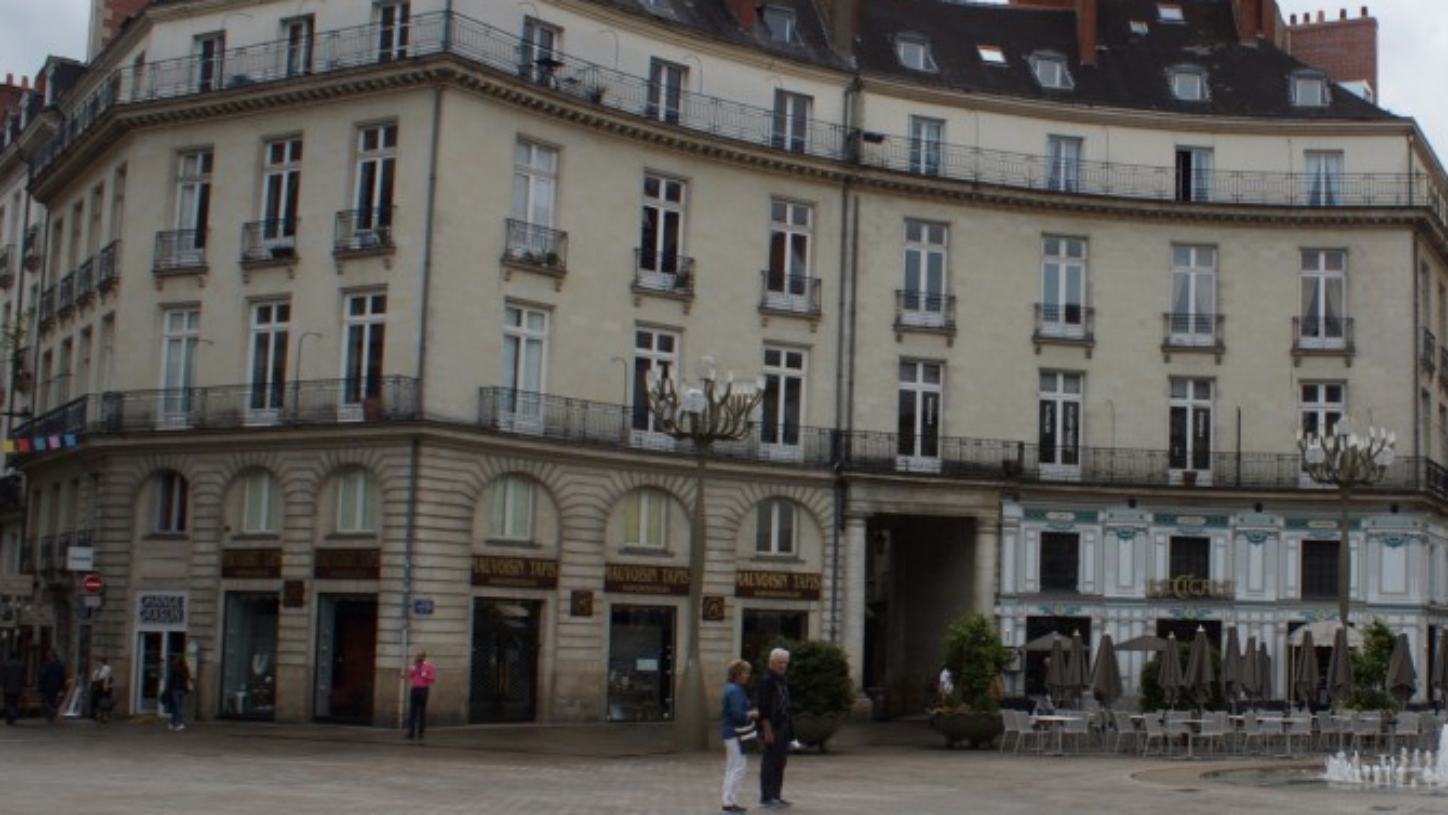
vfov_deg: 24.9
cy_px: 465
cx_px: 1063
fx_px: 1843
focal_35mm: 48
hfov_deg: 41.8
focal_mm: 20
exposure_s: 1/500
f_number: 6.3
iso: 100
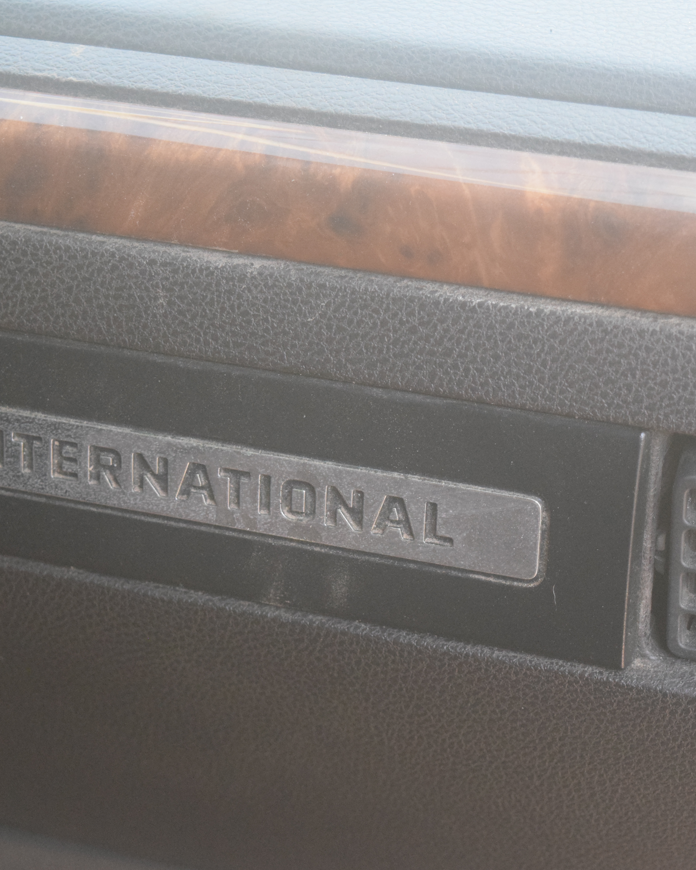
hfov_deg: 15.7
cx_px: 311
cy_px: 436
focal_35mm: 98
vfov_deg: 19.6
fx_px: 2523
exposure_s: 1/500
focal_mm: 46
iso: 3200
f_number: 5
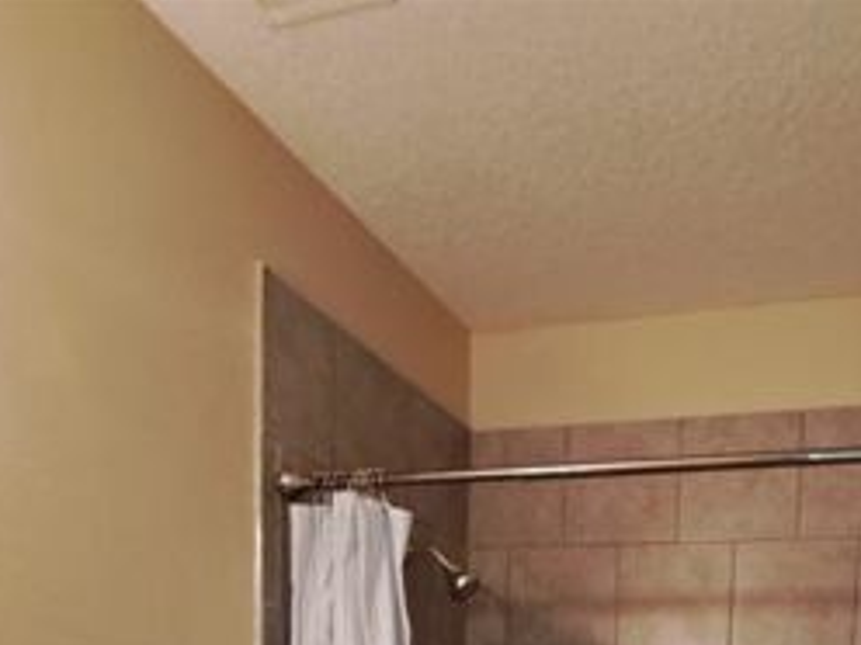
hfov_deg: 48.3
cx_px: 644
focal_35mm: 37
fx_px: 920
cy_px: 912
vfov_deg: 28.6
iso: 200
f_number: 2.2
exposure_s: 1/24
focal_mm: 1.74
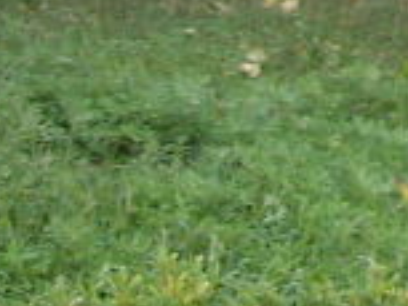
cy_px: -710
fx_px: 2760
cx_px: 1160
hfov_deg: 7.6
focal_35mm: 234
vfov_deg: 5.8
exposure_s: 1/60
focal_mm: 5.7
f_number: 2.8
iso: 104
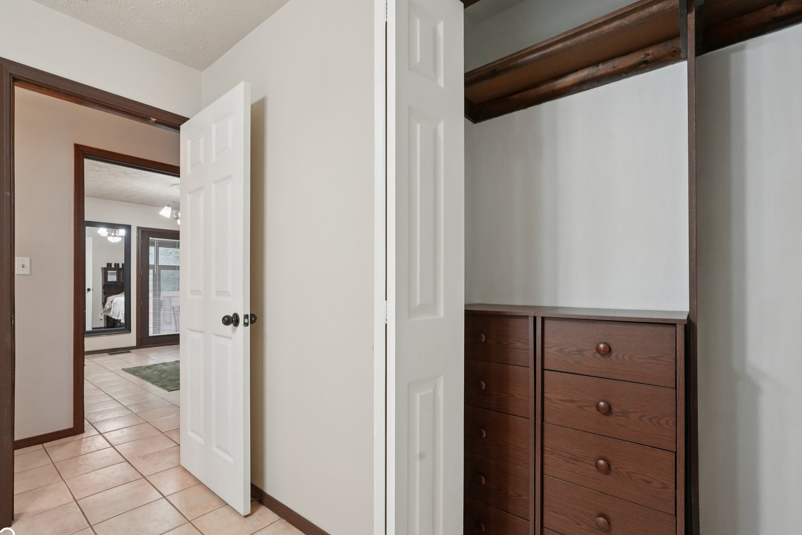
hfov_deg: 93.2
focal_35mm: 17
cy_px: 280
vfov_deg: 70.4
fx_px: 379
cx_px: 386
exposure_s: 1/30
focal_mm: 16
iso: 1250
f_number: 8
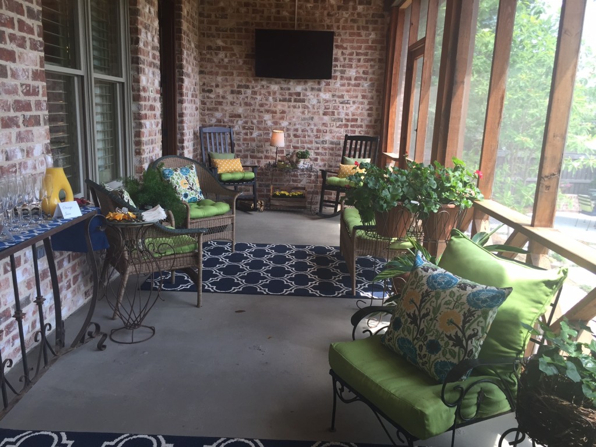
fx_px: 499
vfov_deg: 48.2
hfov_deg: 61.7
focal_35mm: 29
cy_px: 224
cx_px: 298
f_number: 2.2
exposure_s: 1/120
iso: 32
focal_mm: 4.15
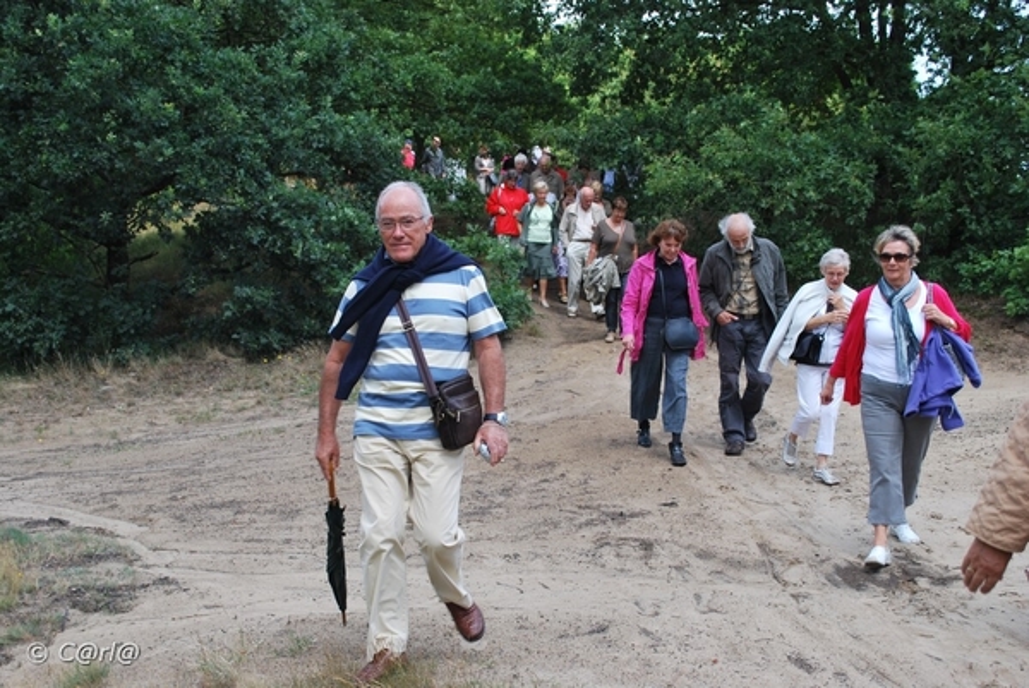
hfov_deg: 43.6
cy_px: 344
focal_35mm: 45
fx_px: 1287
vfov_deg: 29.9
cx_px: 514
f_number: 5.6
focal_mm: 30
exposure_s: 1/125
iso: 110
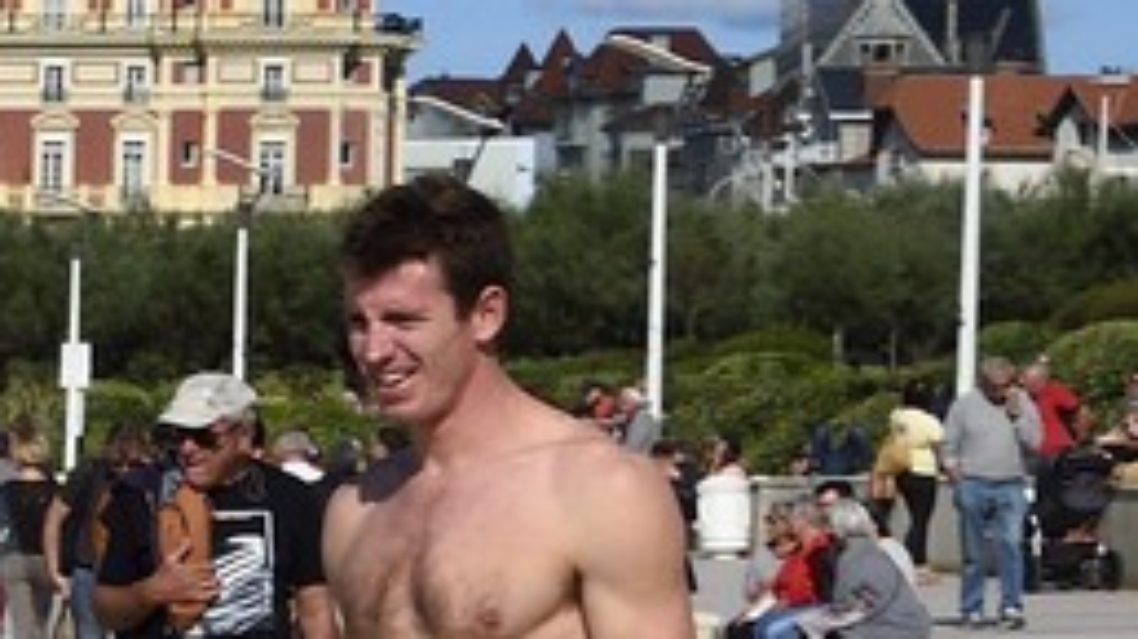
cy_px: 1058
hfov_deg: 9.1
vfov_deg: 5.8
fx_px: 6275
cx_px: -1738
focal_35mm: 208
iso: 200
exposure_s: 1/500
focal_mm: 32
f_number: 13
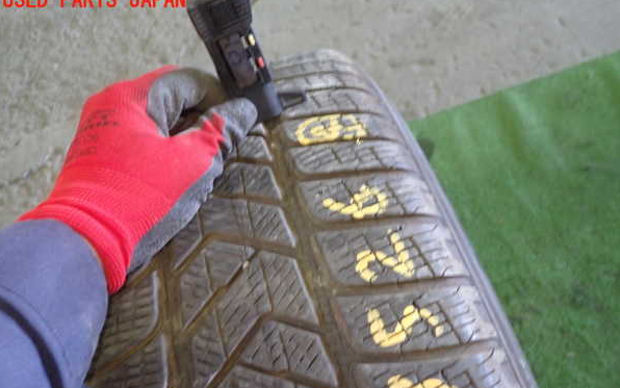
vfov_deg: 39.4
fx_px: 541
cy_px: 222
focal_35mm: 32
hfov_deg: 59.6
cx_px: 309
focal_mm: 5.4
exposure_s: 1/30
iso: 500
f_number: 2.3
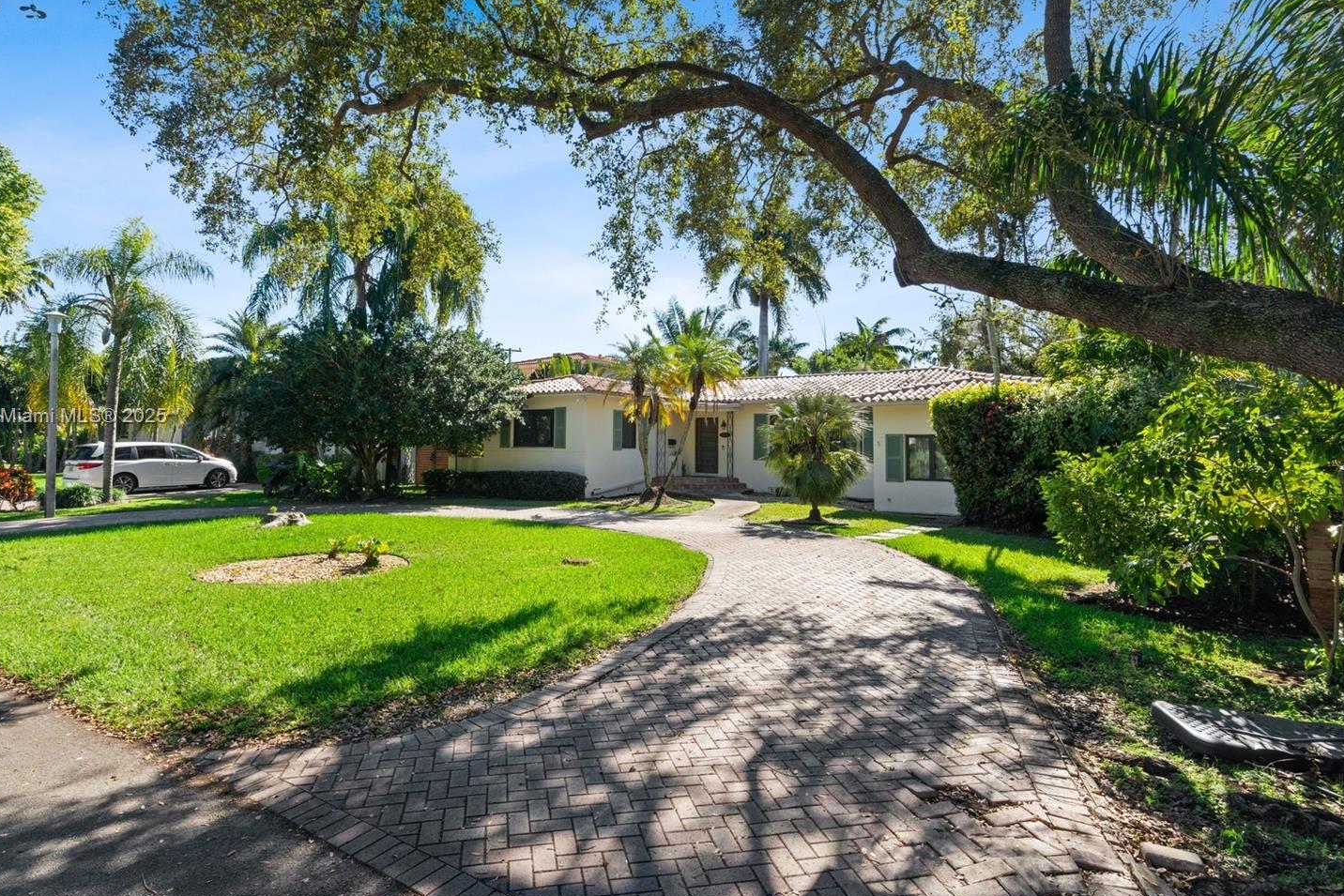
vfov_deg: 64.5
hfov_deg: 86.7
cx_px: 618
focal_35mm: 19
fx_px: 709
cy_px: 418
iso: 200
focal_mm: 17
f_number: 8
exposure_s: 1/250
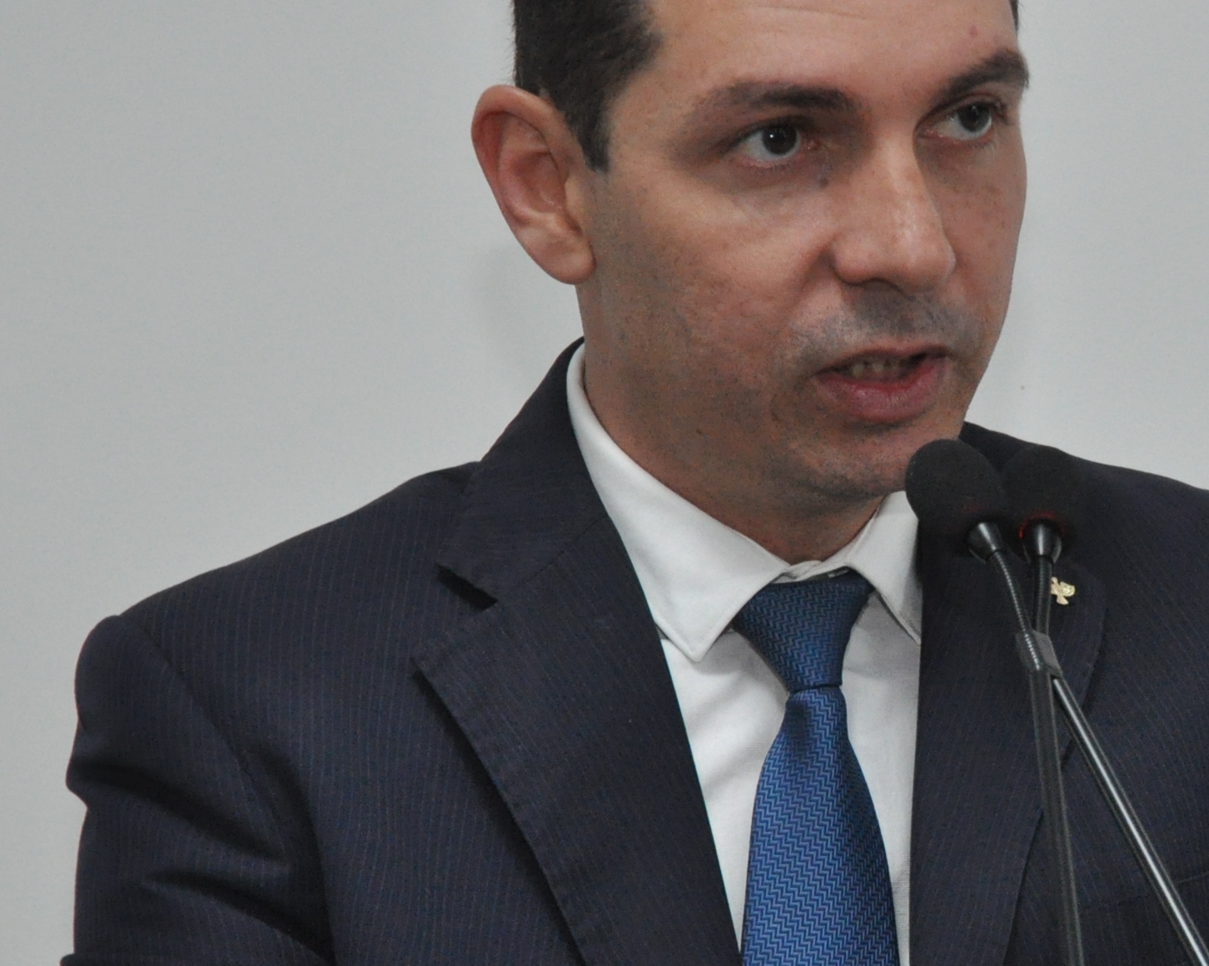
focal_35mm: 162
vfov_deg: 9.5
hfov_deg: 11.8
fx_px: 5795
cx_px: 1044
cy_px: 557
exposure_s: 1/60
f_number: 7.1
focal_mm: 52
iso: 1600
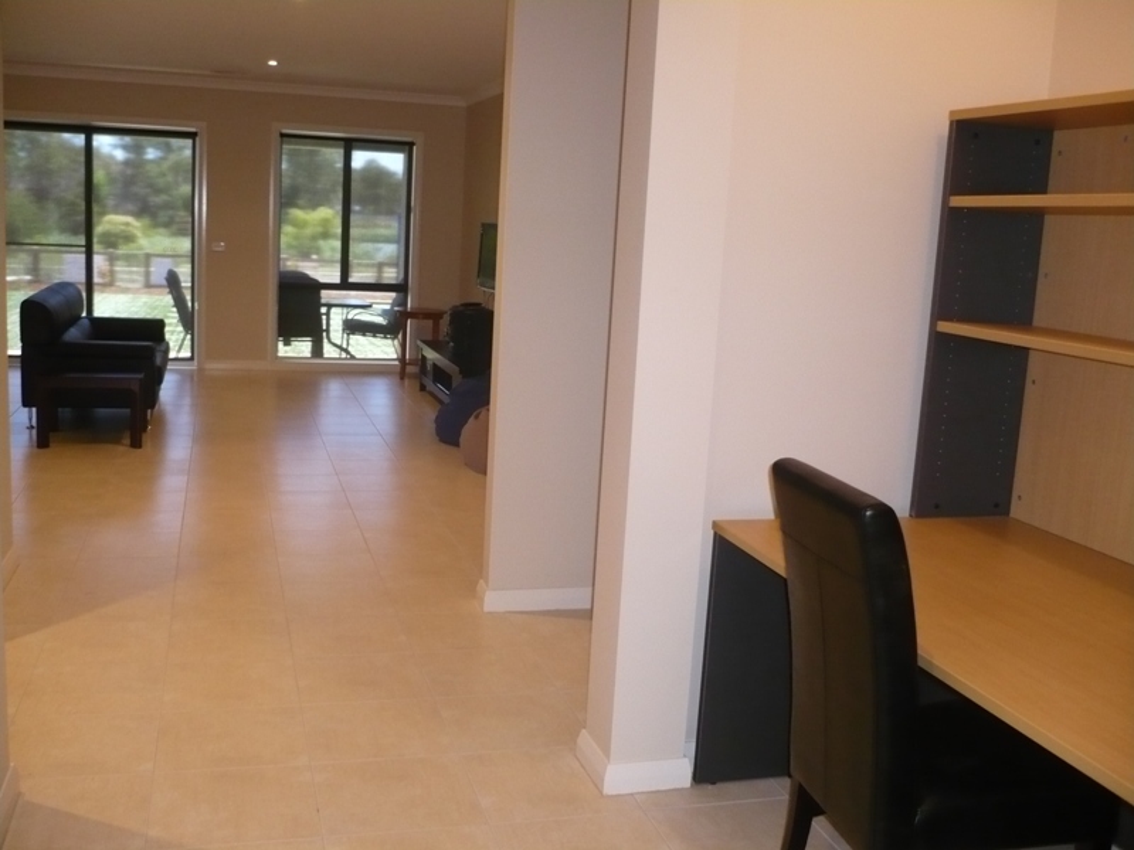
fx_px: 1147
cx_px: 567
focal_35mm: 35
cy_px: 425
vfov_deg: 40.7
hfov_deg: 52.6
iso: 250
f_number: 2.8
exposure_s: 1/30
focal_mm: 5.8
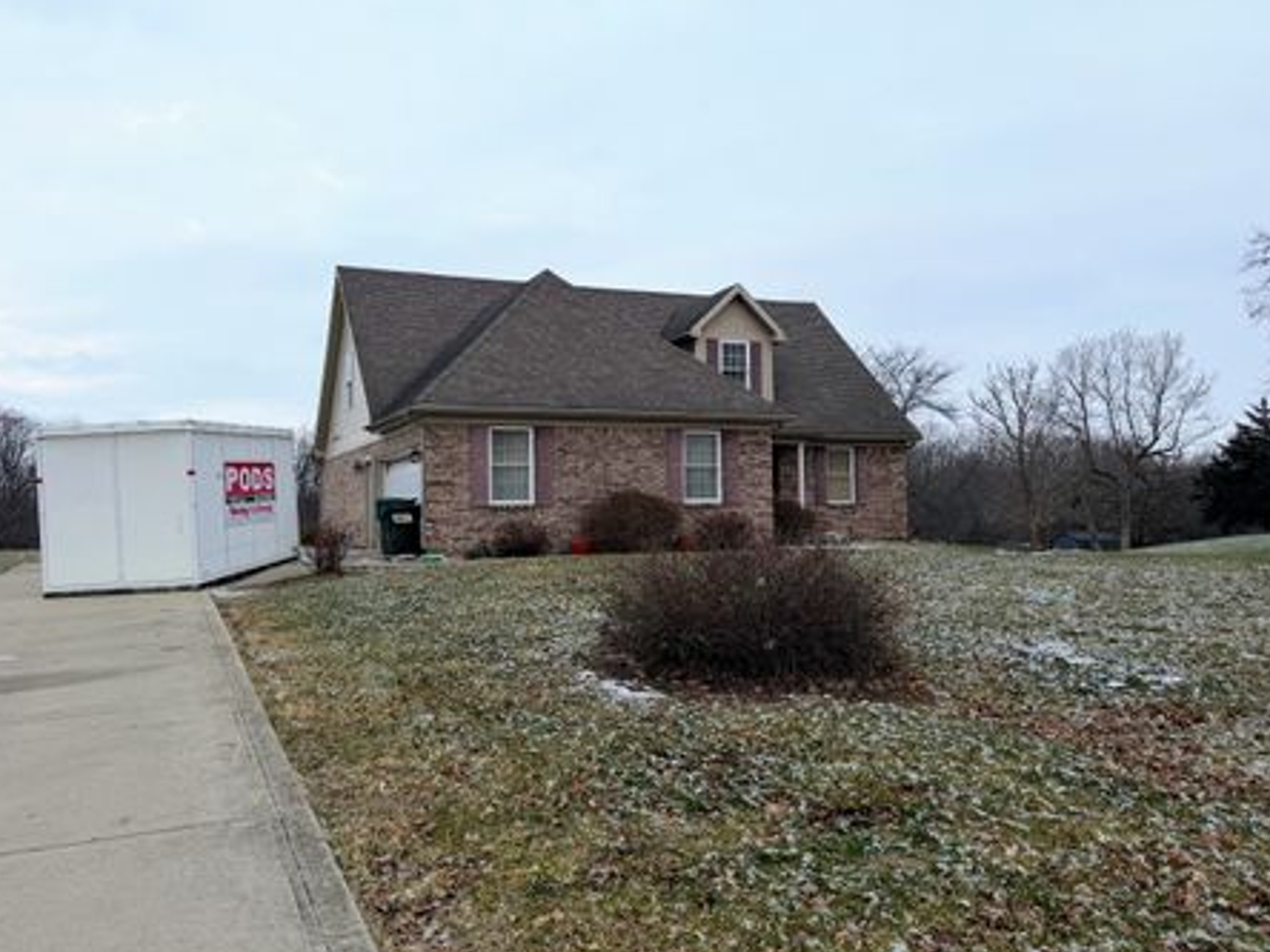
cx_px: 601
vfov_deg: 51.4
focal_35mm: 27
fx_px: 991
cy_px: 476
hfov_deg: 65.3
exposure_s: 1/121
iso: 64
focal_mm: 6.76
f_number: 1.78
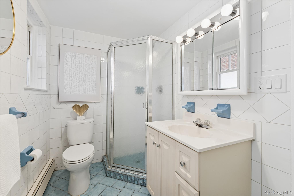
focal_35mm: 15
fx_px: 122
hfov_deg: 100.4
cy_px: 98
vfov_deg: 77.3
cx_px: 147
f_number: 14
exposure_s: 1/20
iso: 640
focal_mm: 15
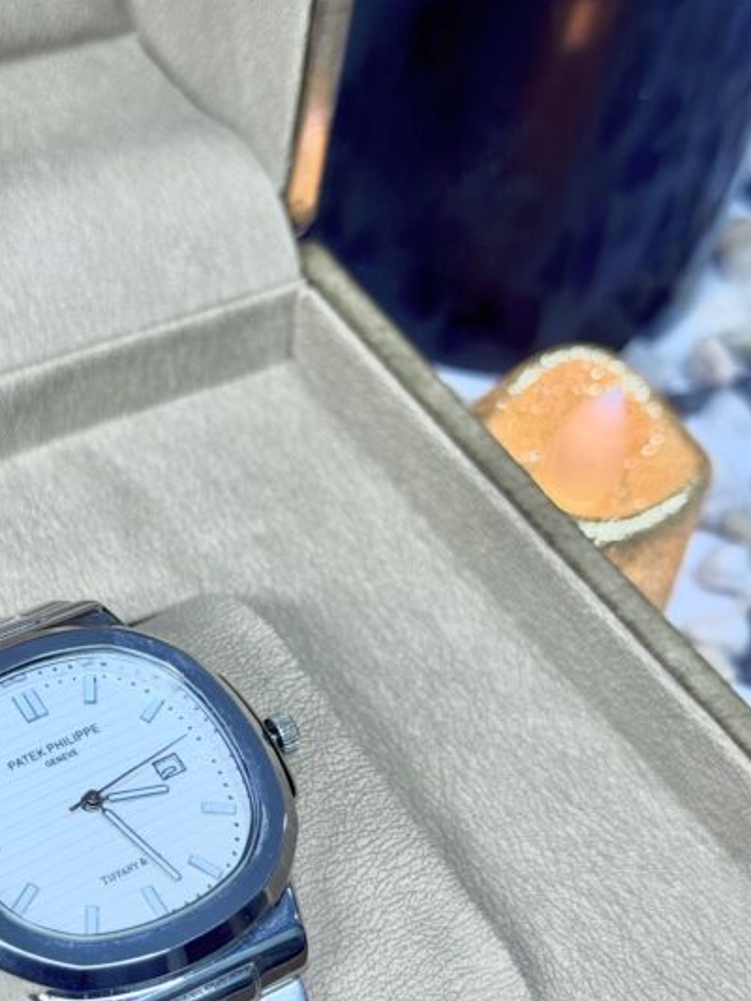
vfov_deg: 26.9
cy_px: 648
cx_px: 192
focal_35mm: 72
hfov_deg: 20.3
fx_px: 2082
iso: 64
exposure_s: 1/122
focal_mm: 6.76
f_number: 1.78
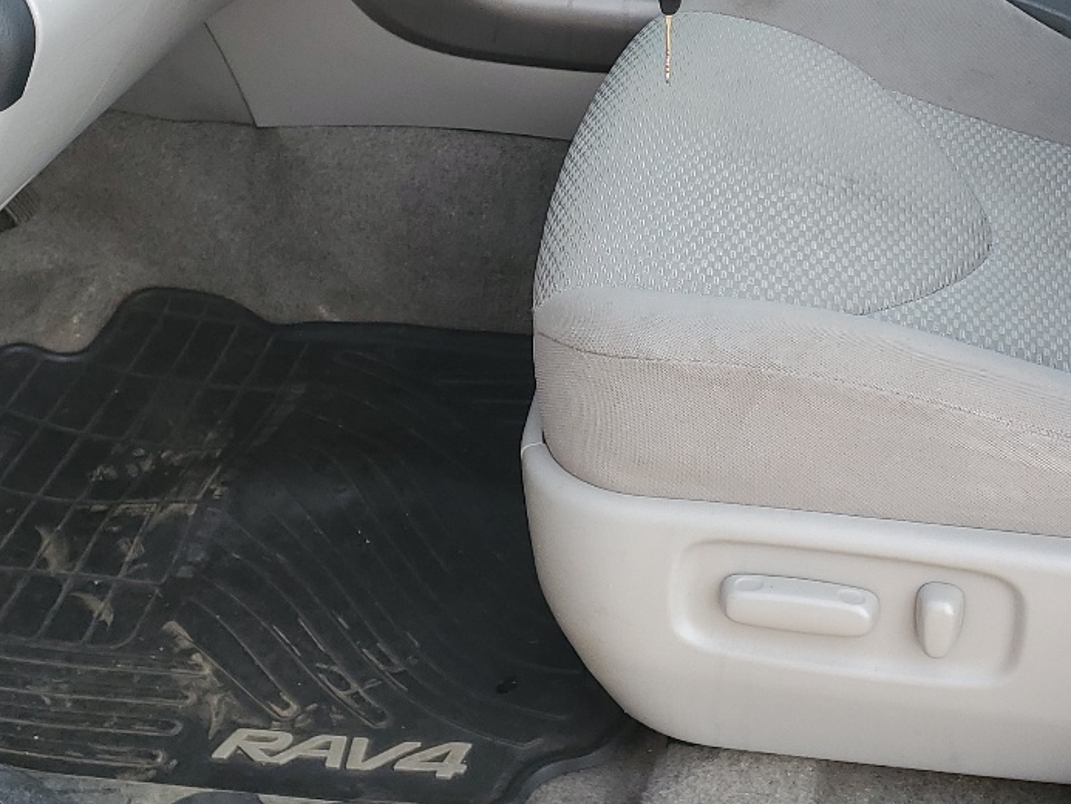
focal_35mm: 60
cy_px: 42
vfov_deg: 23.6
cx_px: 773
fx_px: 1857
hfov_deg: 31.7
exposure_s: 1/417
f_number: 1.5
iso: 50
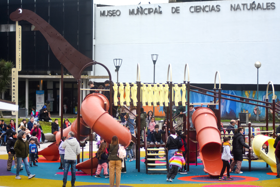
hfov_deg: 17.1
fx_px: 933
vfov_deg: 11.4
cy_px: 94
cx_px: 140
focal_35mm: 120
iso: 640
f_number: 2.8
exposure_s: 1/1600
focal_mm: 80
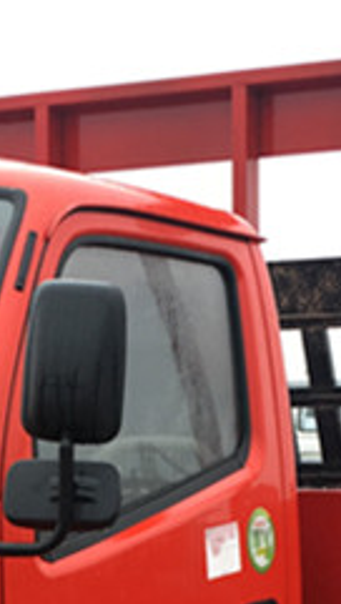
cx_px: 157
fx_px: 1876
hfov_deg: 10.4
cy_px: 622
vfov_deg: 17.8
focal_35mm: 117
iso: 25
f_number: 2.2
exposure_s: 1/100
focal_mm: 4.15
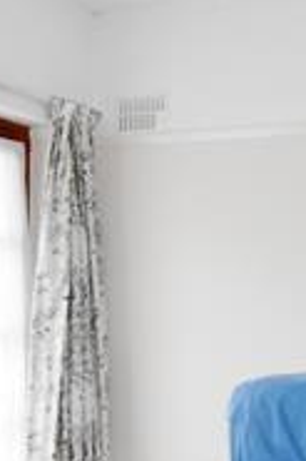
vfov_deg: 23.9
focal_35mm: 83
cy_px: 407
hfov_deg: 16.2
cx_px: 291
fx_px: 1060
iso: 2000
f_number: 3.5
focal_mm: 10
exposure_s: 1/125
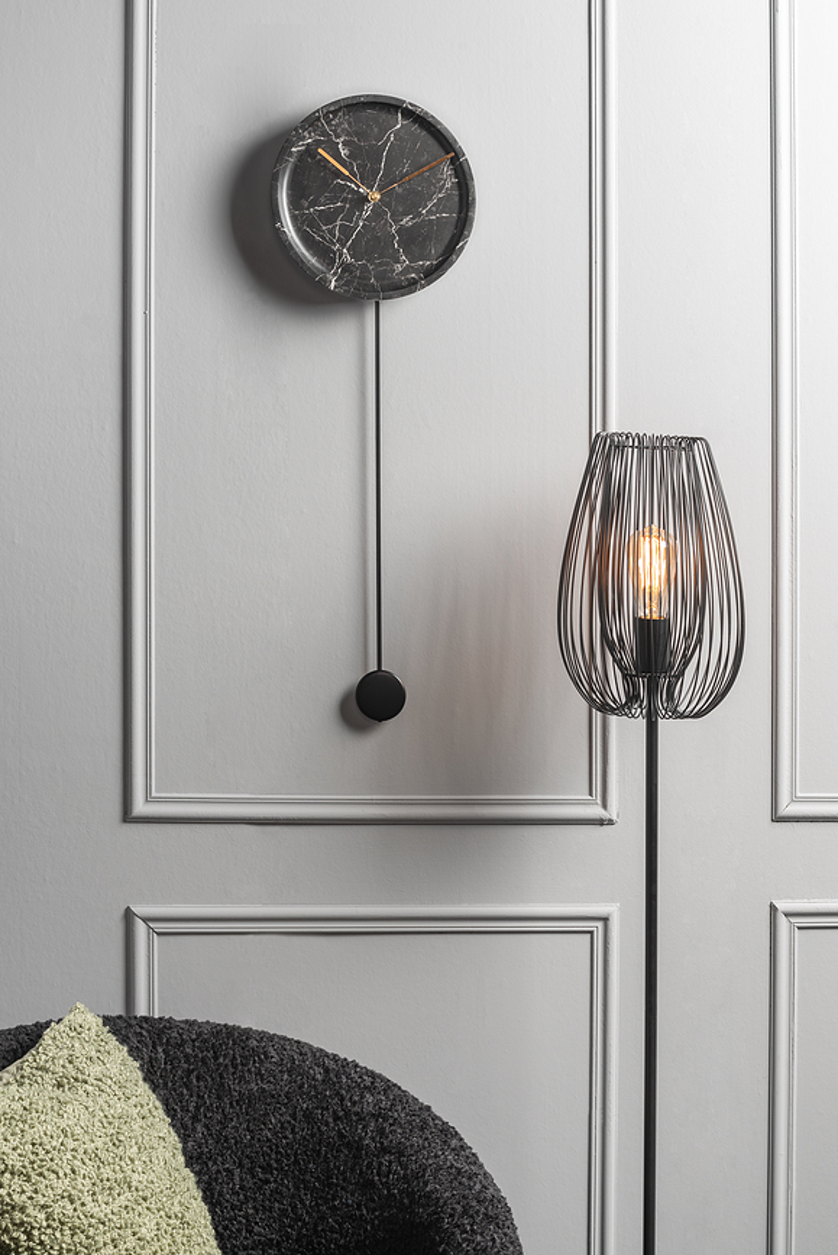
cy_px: 628
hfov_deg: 14.4
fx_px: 3313
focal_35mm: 95
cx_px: 419
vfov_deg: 21.4
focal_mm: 95
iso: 50
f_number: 9
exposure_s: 1/8
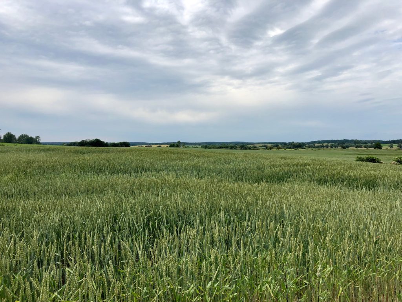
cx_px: 201
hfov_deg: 63.4
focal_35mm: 28
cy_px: 151
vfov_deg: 49.7
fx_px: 325
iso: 20
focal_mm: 4
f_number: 1.8
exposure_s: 1/2525
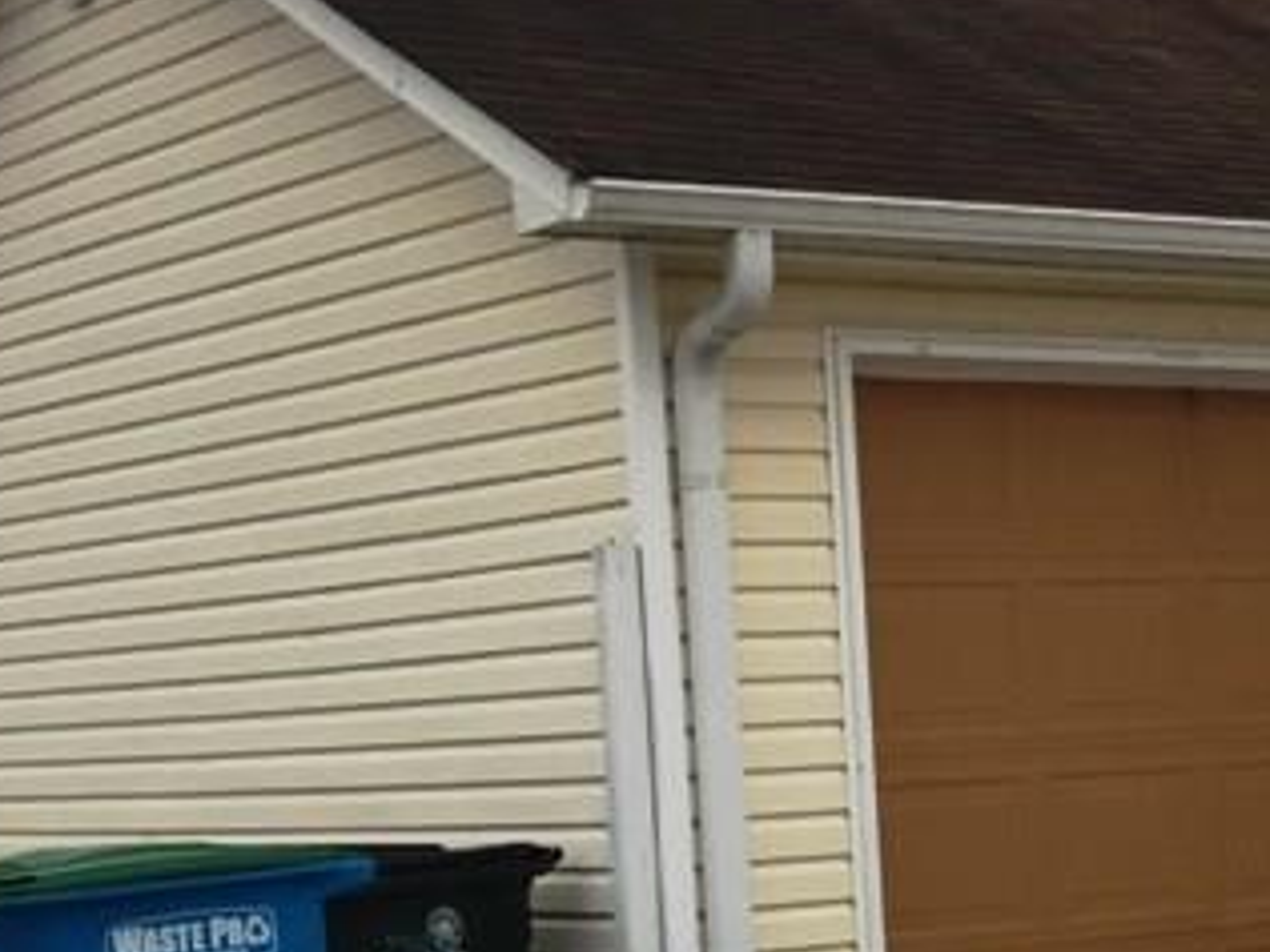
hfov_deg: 19.7
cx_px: 1483
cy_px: 872
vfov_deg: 15.5
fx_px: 3449
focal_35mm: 94
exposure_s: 1/173
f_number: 2.2
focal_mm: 4.15
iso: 32
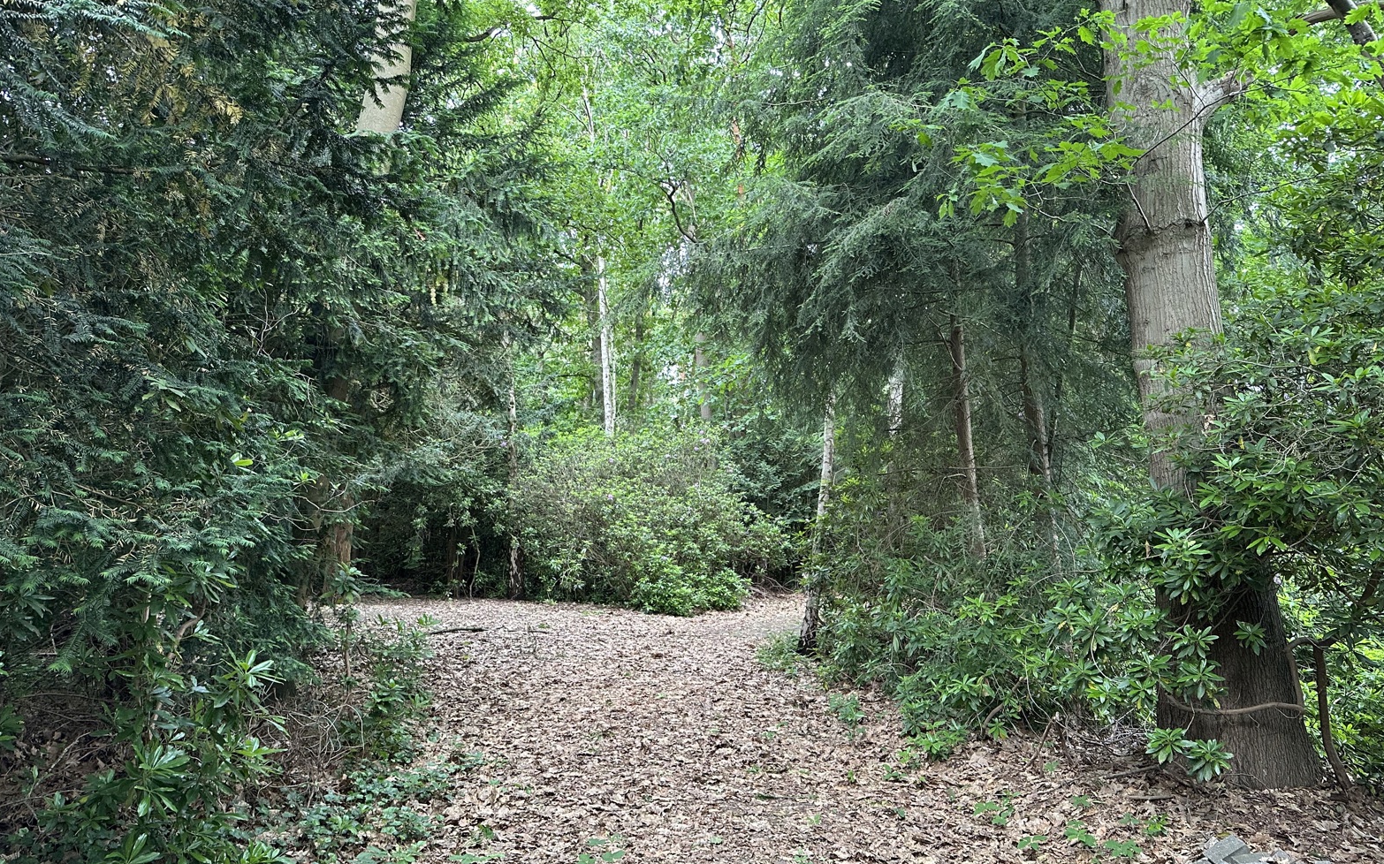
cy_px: 415
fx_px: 980
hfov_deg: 70.4
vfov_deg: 47.6
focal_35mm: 26
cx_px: 705
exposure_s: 1/121
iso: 200
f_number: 1.78
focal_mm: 6.86
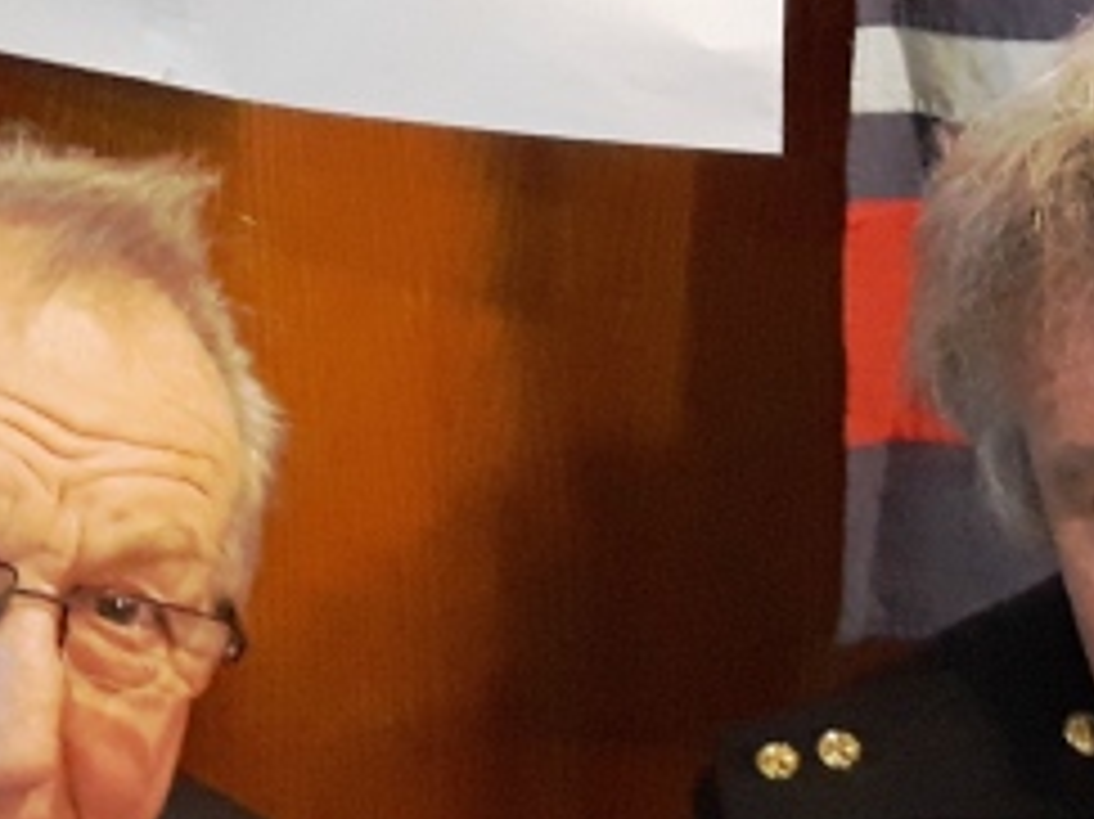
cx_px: 621
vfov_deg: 12.9
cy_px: 90
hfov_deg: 17.3
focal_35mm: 114
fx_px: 3601
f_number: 1.7
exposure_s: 1/25
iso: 400
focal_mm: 3.71
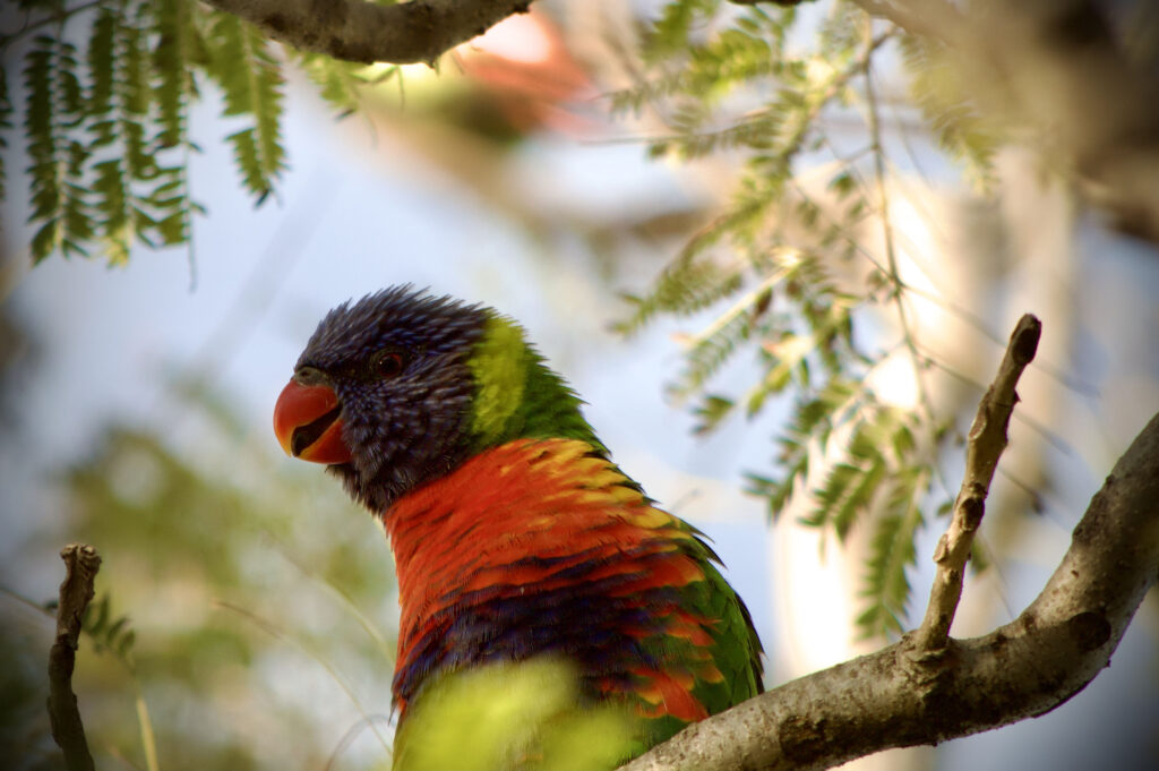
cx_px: 580
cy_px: 386
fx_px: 14475
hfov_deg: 4.6
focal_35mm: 450
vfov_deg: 3.1
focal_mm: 300
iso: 100
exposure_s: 1/250
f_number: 5.6
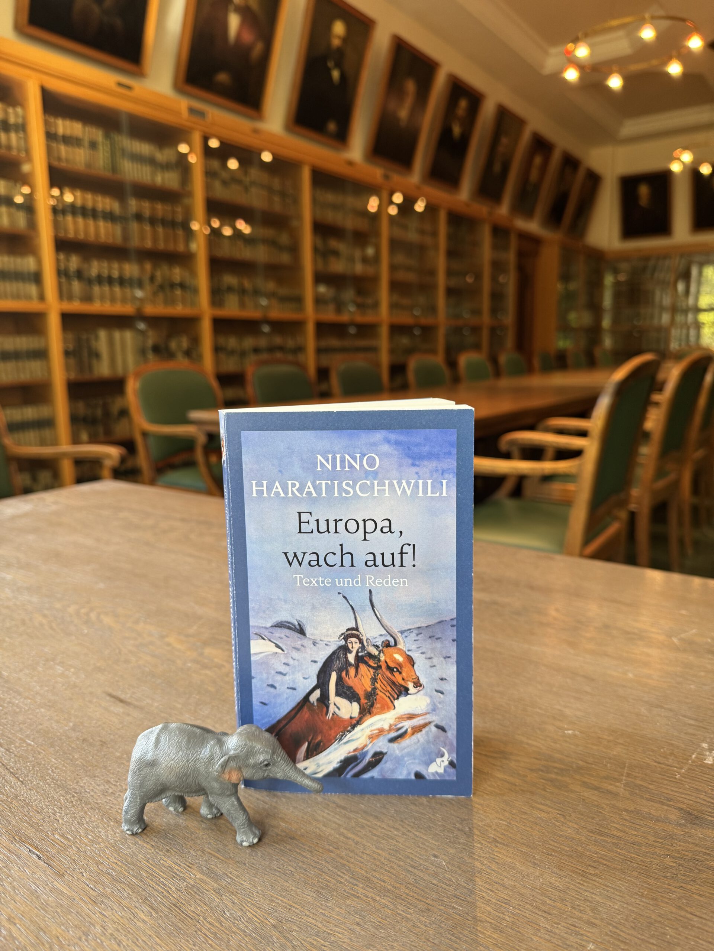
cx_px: 357
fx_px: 660
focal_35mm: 24
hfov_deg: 56.8
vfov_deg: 71.6
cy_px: 476
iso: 125
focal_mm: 6.76
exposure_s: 1/50
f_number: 1.78
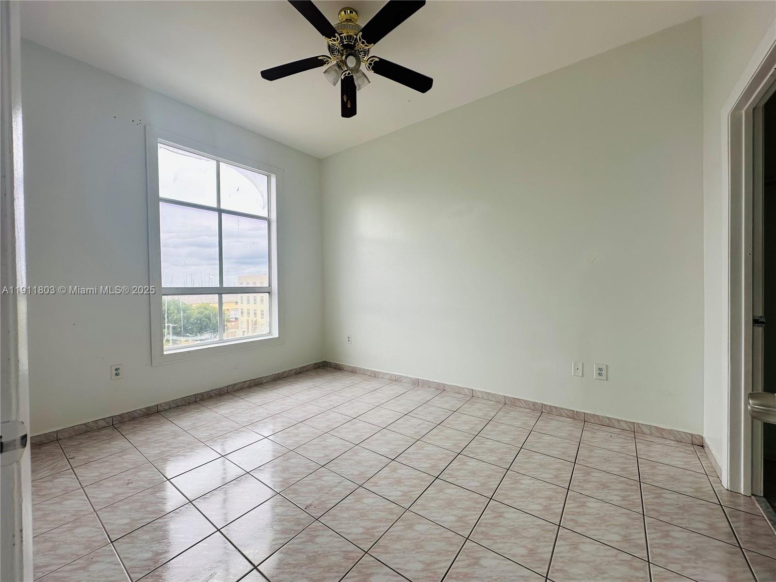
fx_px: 314
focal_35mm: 14
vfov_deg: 85.7
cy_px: 291
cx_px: 388
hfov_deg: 102.1
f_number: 2.2
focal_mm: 2.22
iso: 40
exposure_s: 1/174
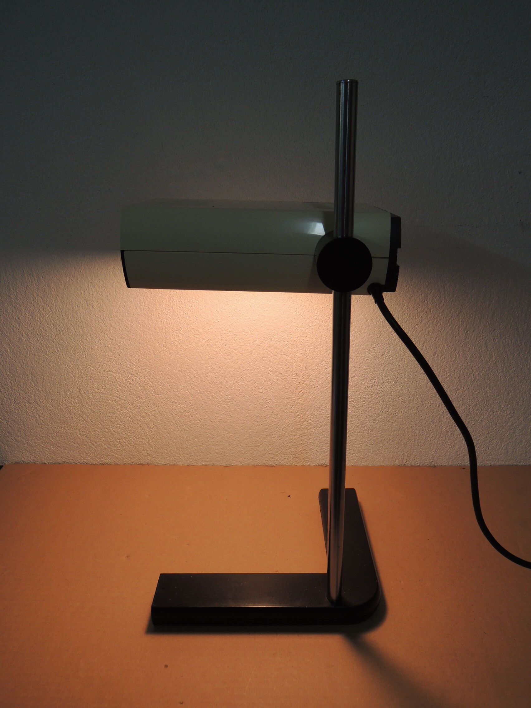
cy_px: 354
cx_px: 266
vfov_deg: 71.6
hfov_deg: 56.8
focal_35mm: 24
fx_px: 491
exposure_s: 1/100
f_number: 2.8
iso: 100
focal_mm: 4.3
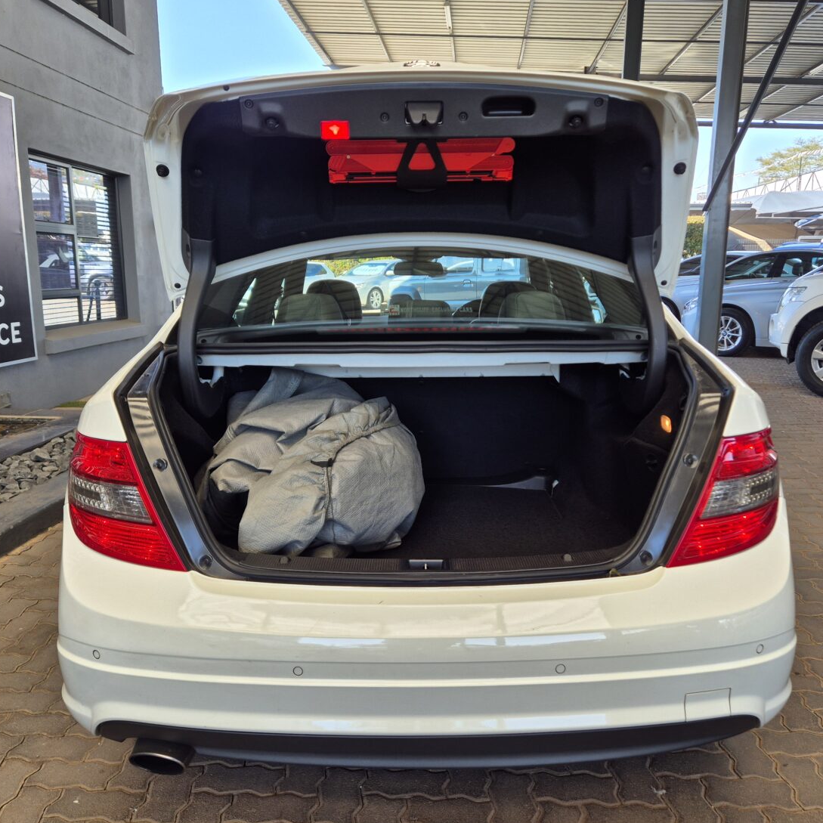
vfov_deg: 57.3
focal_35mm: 28
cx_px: 410
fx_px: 753
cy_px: 408
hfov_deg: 57.3
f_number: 1.8
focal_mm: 5.4
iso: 32
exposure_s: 1/180
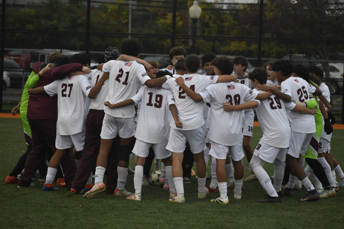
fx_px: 1405
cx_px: 172
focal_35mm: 147
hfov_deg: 14.0
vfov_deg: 9.3
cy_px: 114
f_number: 4.8
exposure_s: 1/640
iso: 640
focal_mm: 98
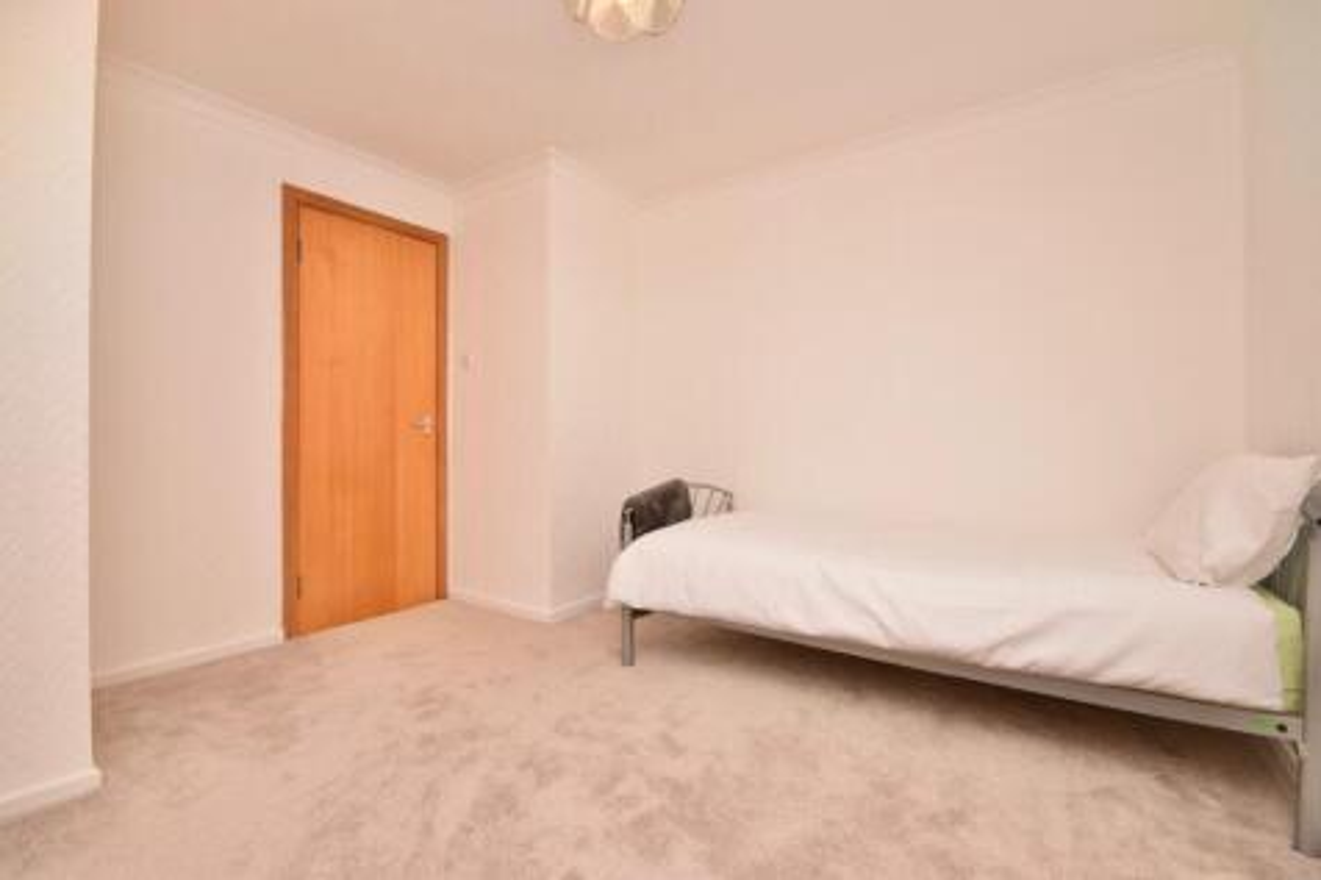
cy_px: 440
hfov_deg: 100.4
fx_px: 550
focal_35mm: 15
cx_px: 660
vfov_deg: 77.3
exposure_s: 1/125
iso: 800
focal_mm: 10
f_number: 11
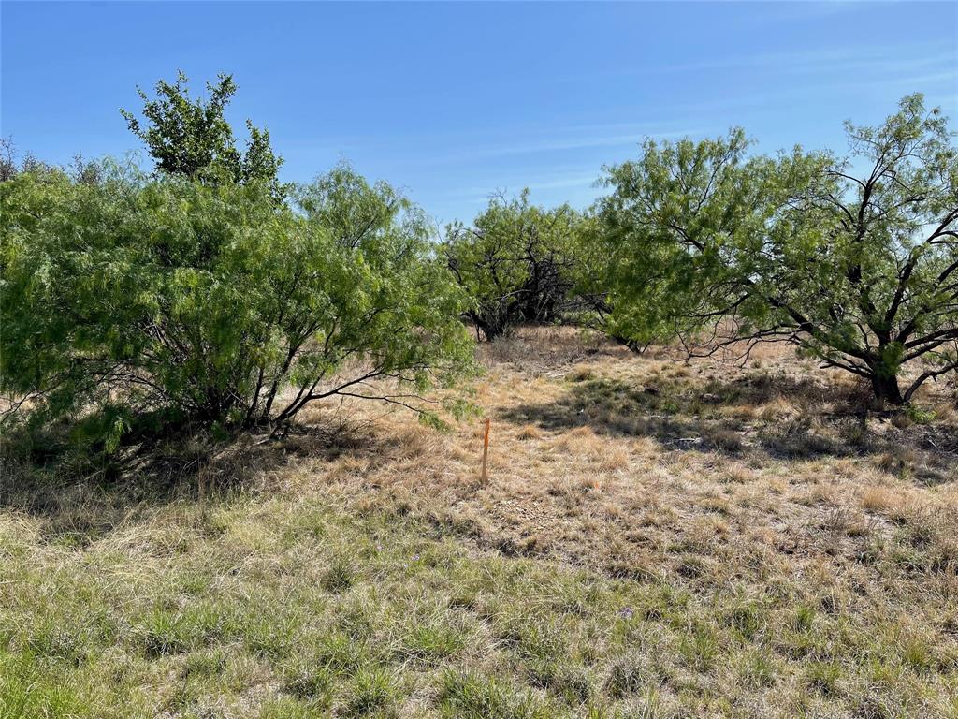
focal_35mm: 26
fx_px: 720
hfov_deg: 67.3
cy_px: 360
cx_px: 479
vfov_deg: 53.1
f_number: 1.6
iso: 32
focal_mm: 5.1
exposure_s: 1/3165
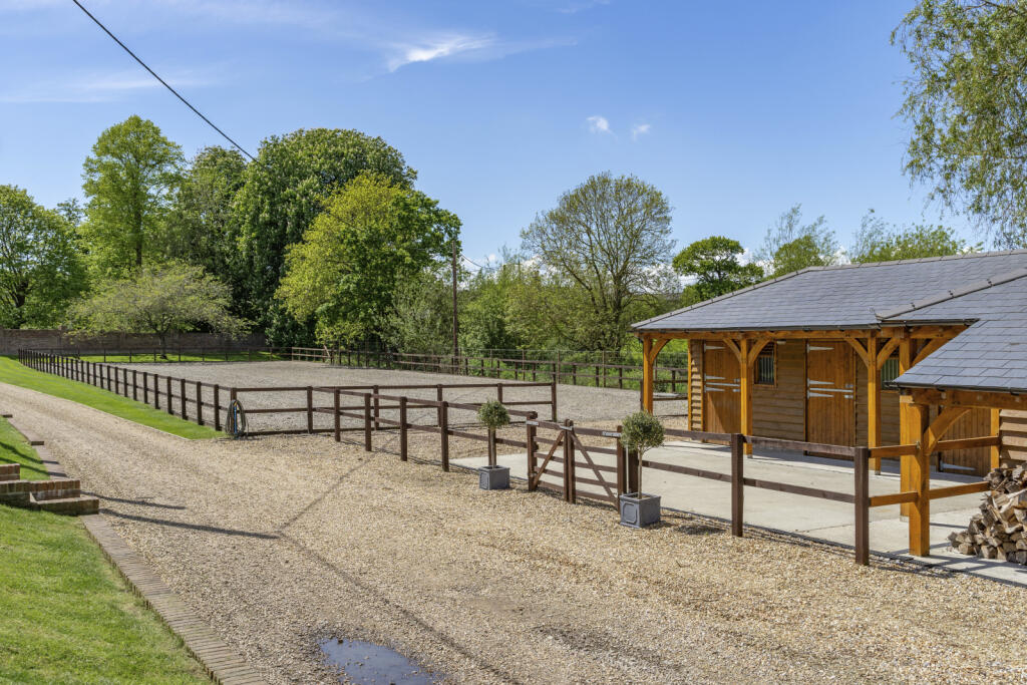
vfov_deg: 36.9
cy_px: 342
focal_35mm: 36
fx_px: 1027
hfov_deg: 53.1
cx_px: 514
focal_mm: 36
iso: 200
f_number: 11
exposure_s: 1/320
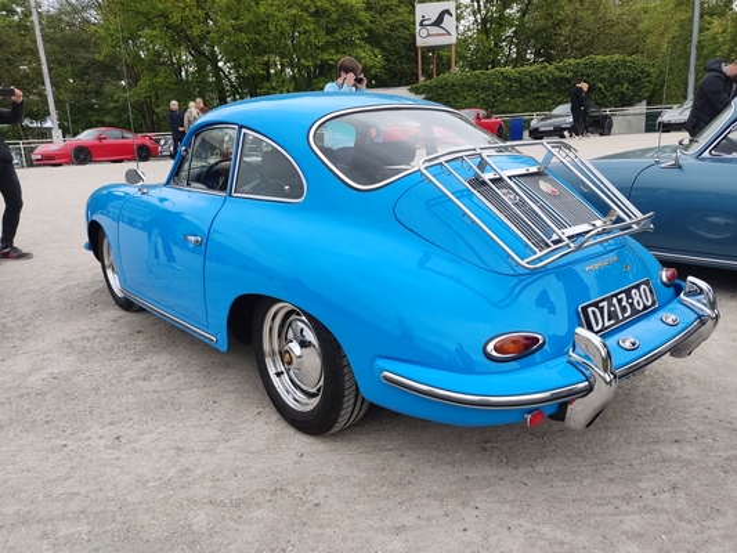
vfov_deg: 54.9
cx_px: 368
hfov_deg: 69.4
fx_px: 532
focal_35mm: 25
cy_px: 276
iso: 50
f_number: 1.79
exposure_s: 1/554
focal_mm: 4.71
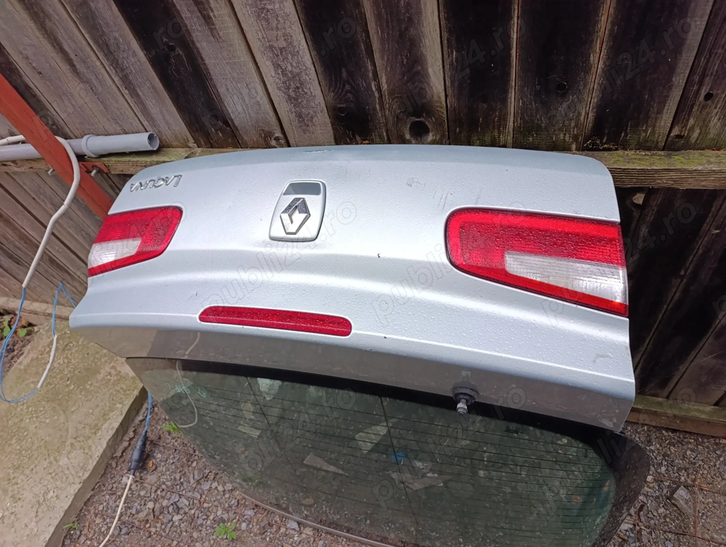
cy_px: 274
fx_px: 483
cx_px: 363
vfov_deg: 59.0
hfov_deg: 73.8
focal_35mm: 23
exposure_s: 1/50
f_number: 1.6
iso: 640
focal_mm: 6.14
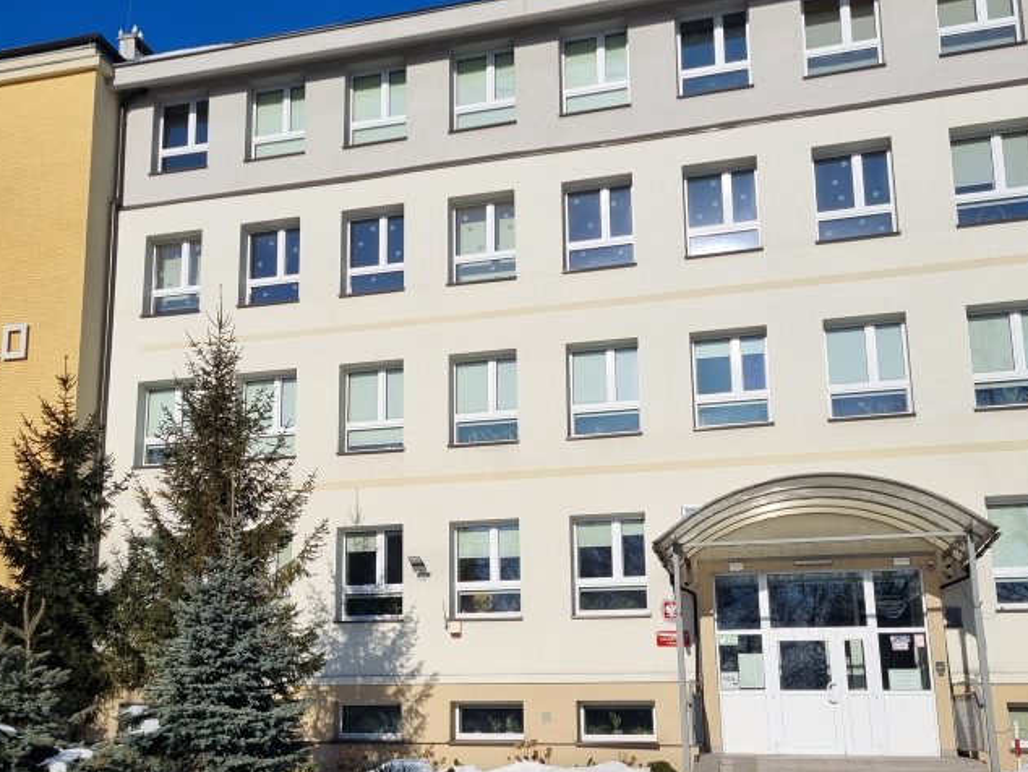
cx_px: 410
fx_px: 1218
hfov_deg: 45.5
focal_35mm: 41
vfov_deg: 34.9
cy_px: 491
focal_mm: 5.4
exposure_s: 1/6384
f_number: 1.8
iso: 50
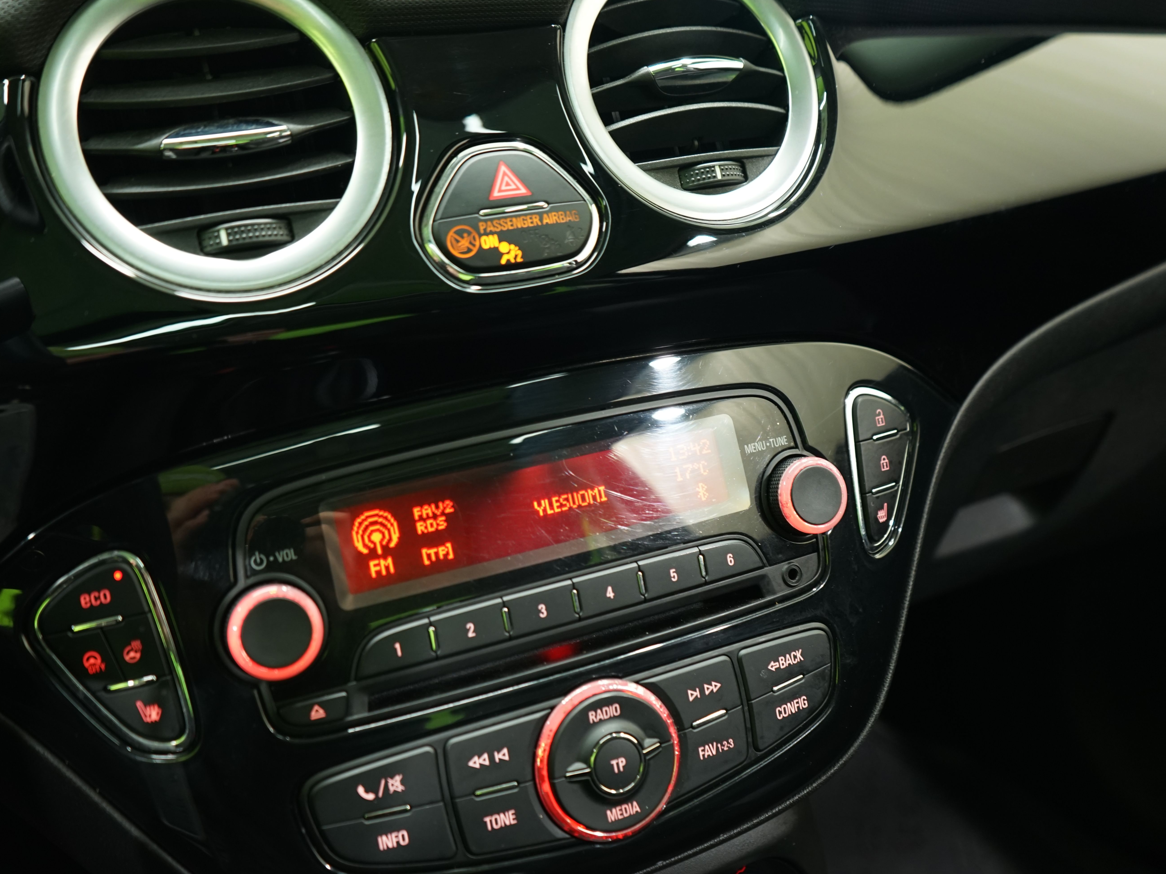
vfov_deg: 45.4
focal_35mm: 31
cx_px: 515
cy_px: 427
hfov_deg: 58.2
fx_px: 1044
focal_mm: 28
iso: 800
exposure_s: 1/10
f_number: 4.5
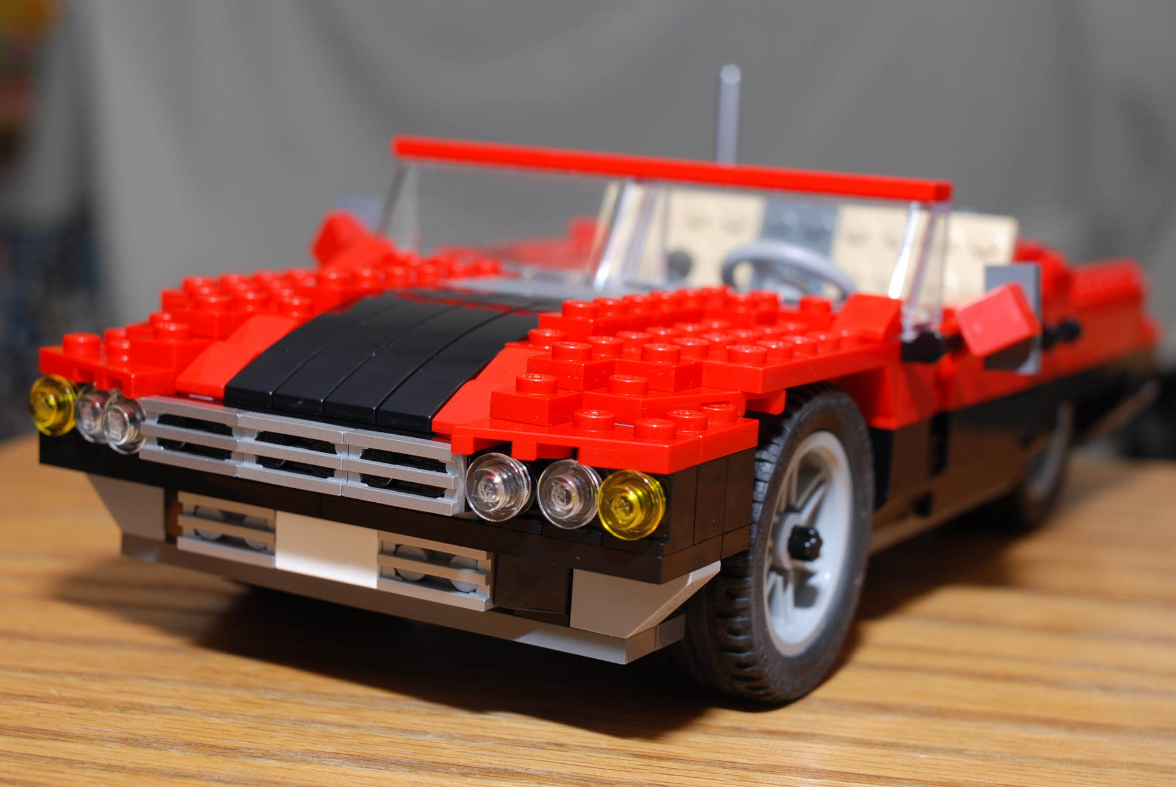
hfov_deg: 37.8
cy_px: 394
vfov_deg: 25.8
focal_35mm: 52
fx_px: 1717
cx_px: 588
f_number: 7.1
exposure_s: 1/50
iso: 100
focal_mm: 35
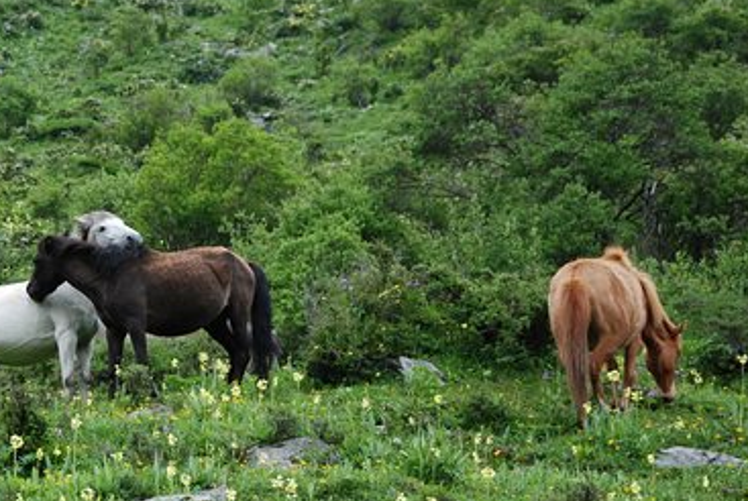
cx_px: 98
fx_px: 3455
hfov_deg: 12.3
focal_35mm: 166
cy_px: 262
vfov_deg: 8.3
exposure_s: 1/90
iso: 500
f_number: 5.3
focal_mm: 58
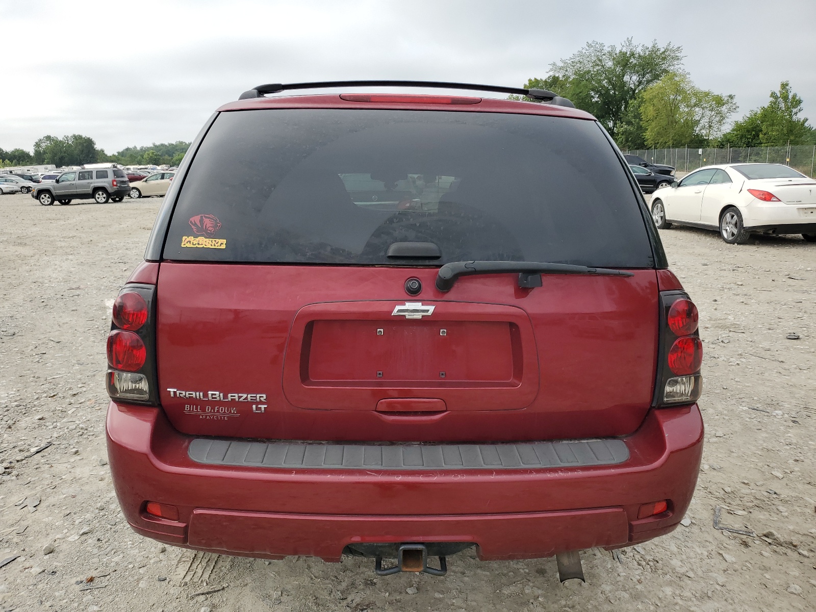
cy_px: 306
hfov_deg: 67.3
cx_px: 408
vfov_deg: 53.1
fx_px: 613
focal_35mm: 26
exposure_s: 1/1667
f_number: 1.5
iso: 50
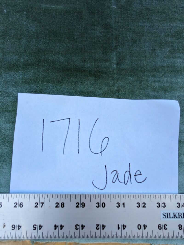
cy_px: 122
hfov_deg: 78.1
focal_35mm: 16
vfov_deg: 94.5
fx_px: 113
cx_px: 92
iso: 54
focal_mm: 2.35
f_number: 2.2
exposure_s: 1/489
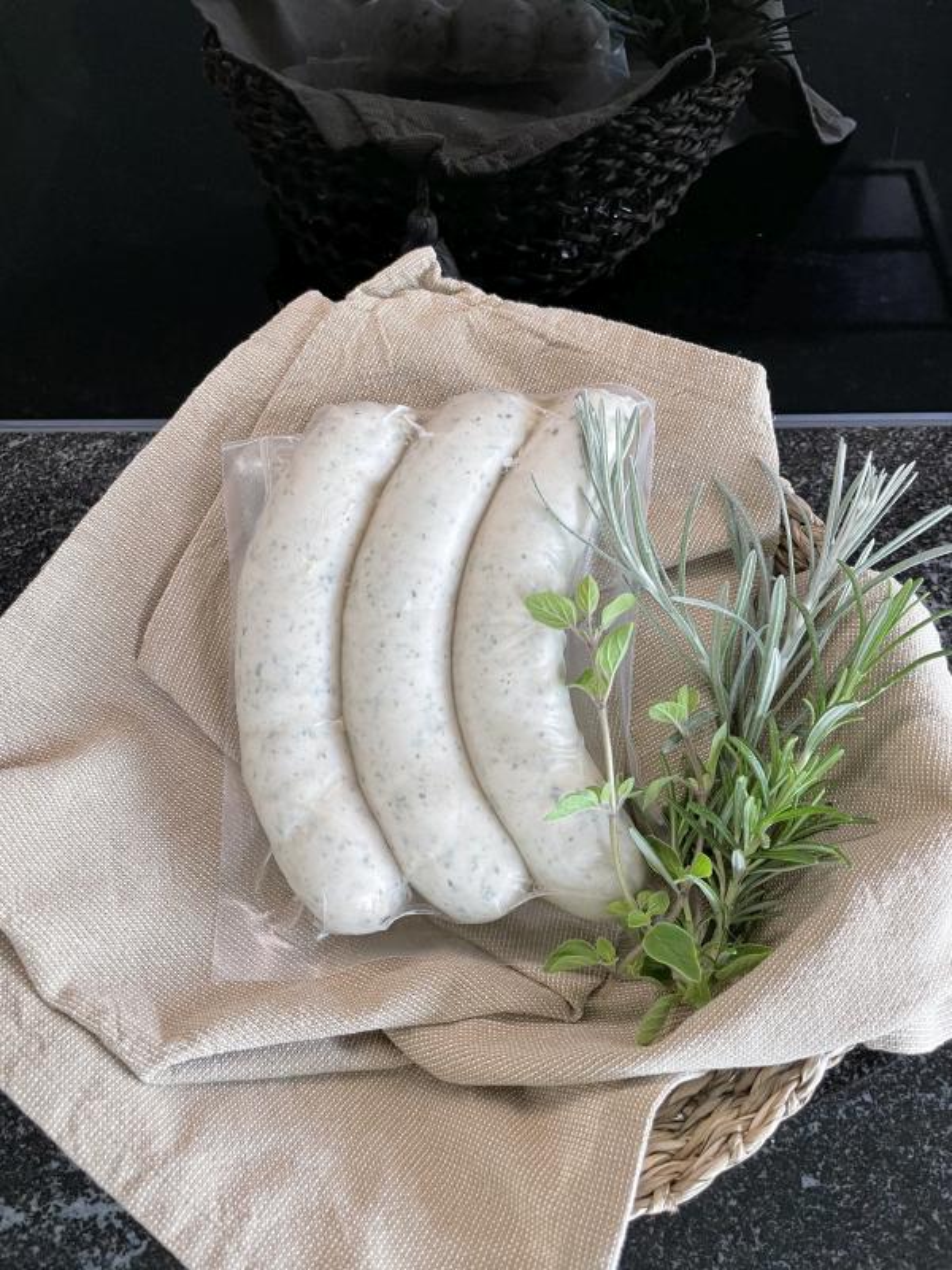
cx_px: 476
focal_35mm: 26
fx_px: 953
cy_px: 635
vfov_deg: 67.3
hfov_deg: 53.1
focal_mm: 4.2
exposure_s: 1/84
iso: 125
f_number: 1.6
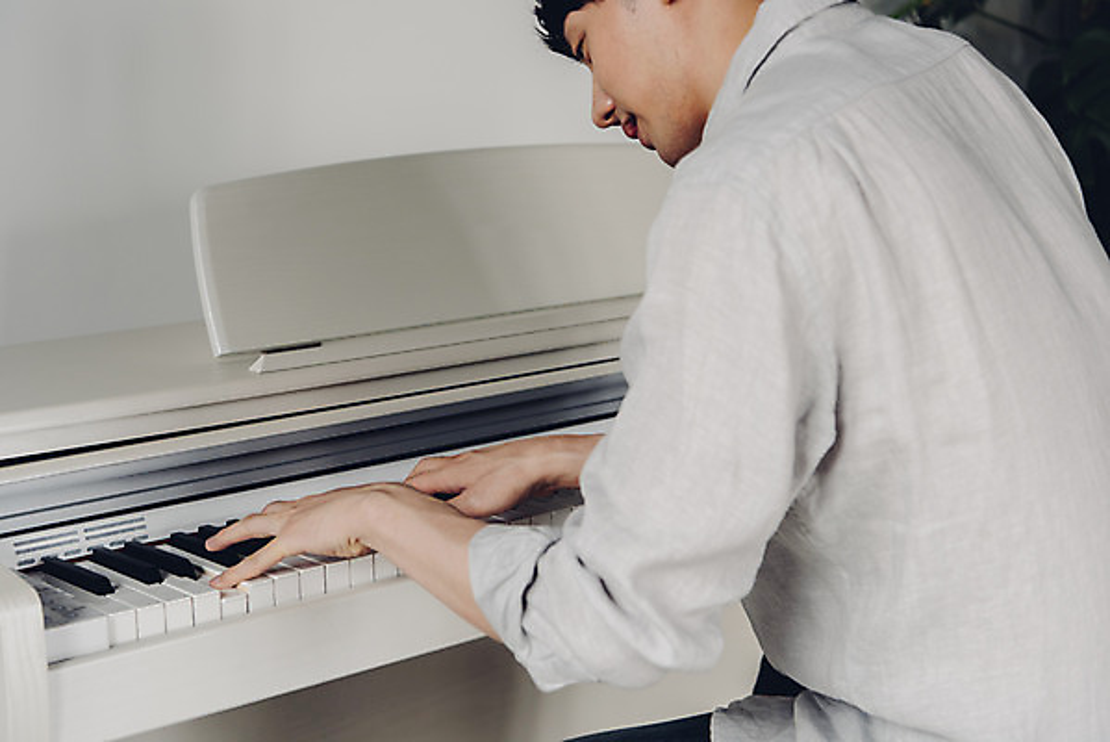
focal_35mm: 60
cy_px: 371
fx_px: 1851
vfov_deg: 22.6
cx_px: 555
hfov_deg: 33.4
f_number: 4
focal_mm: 60
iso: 320
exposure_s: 1/125
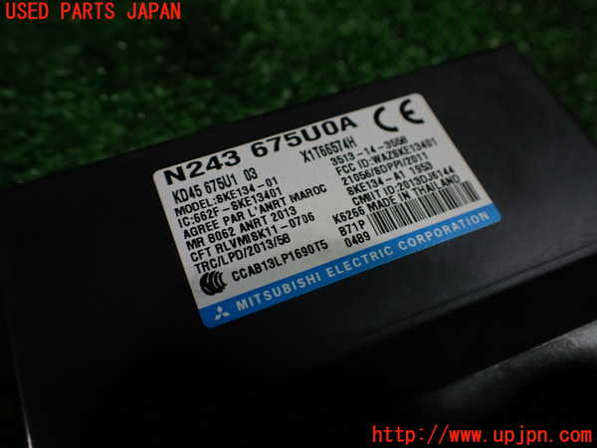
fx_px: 517
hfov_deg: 60.0
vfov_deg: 46.8
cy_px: 224
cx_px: 298
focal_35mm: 30
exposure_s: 1/125
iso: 200
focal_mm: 5.4
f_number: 2.3
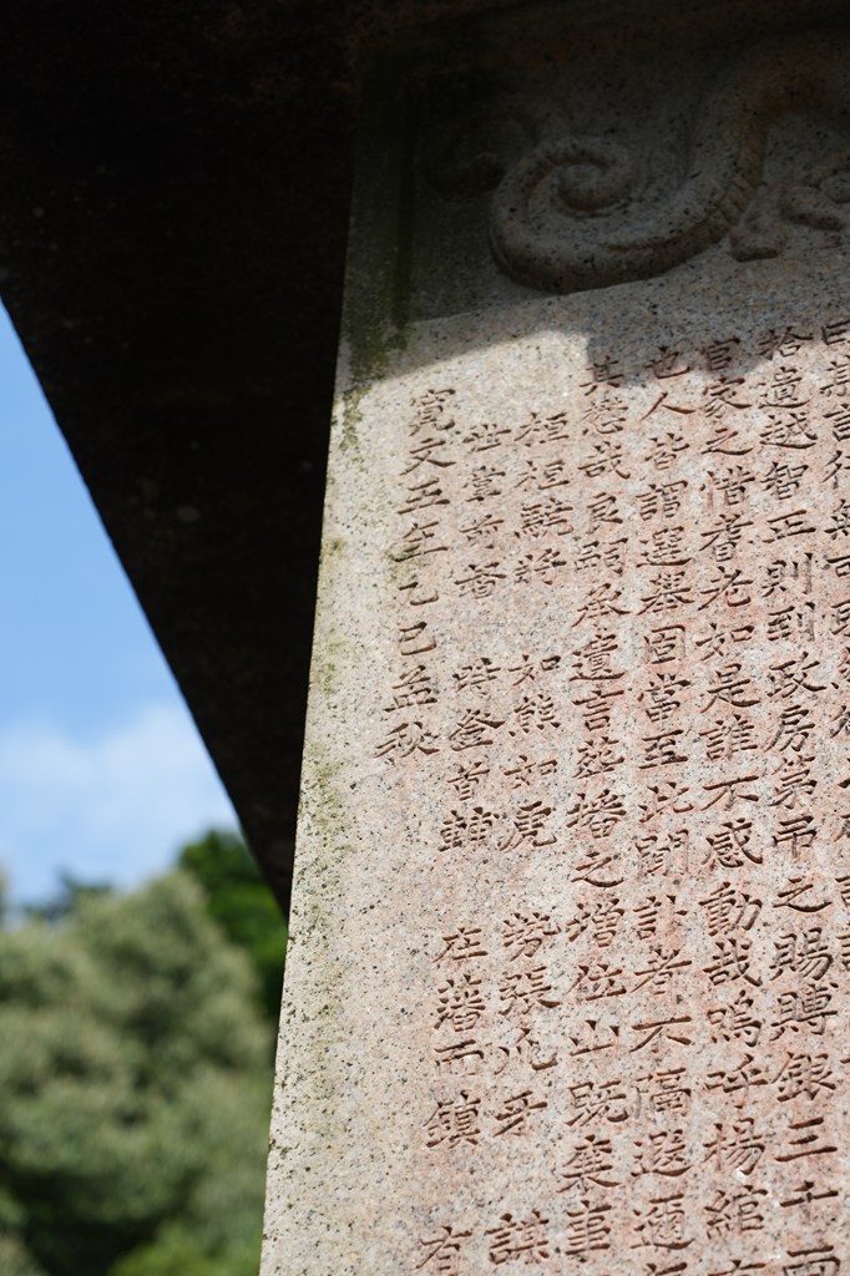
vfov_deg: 19.5
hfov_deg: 13.0
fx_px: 3721
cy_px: 638
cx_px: 425
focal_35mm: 105
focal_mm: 105
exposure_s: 1/320
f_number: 5.6
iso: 100
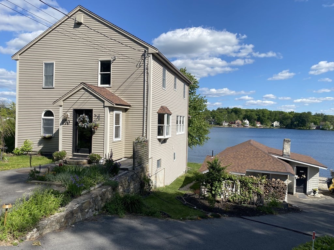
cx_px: 167
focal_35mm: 26
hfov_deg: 67.3
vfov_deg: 53.1
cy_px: 125
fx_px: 251
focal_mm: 4.25
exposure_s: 1/3610
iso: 32
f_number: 1.8
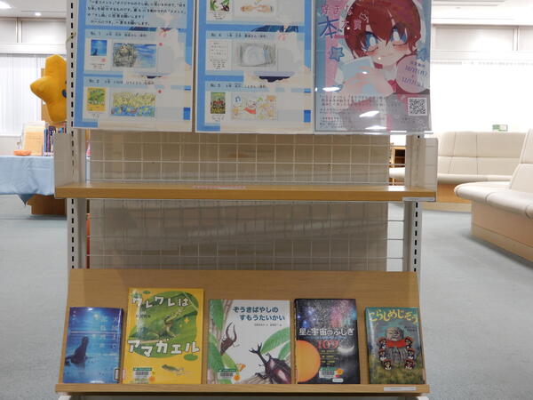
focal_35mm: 50
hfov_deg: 38.2
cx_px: 266
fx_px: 770
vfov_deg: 29.1
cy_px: 200
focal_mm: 8.9
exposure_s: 1/30
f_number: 4
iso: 200
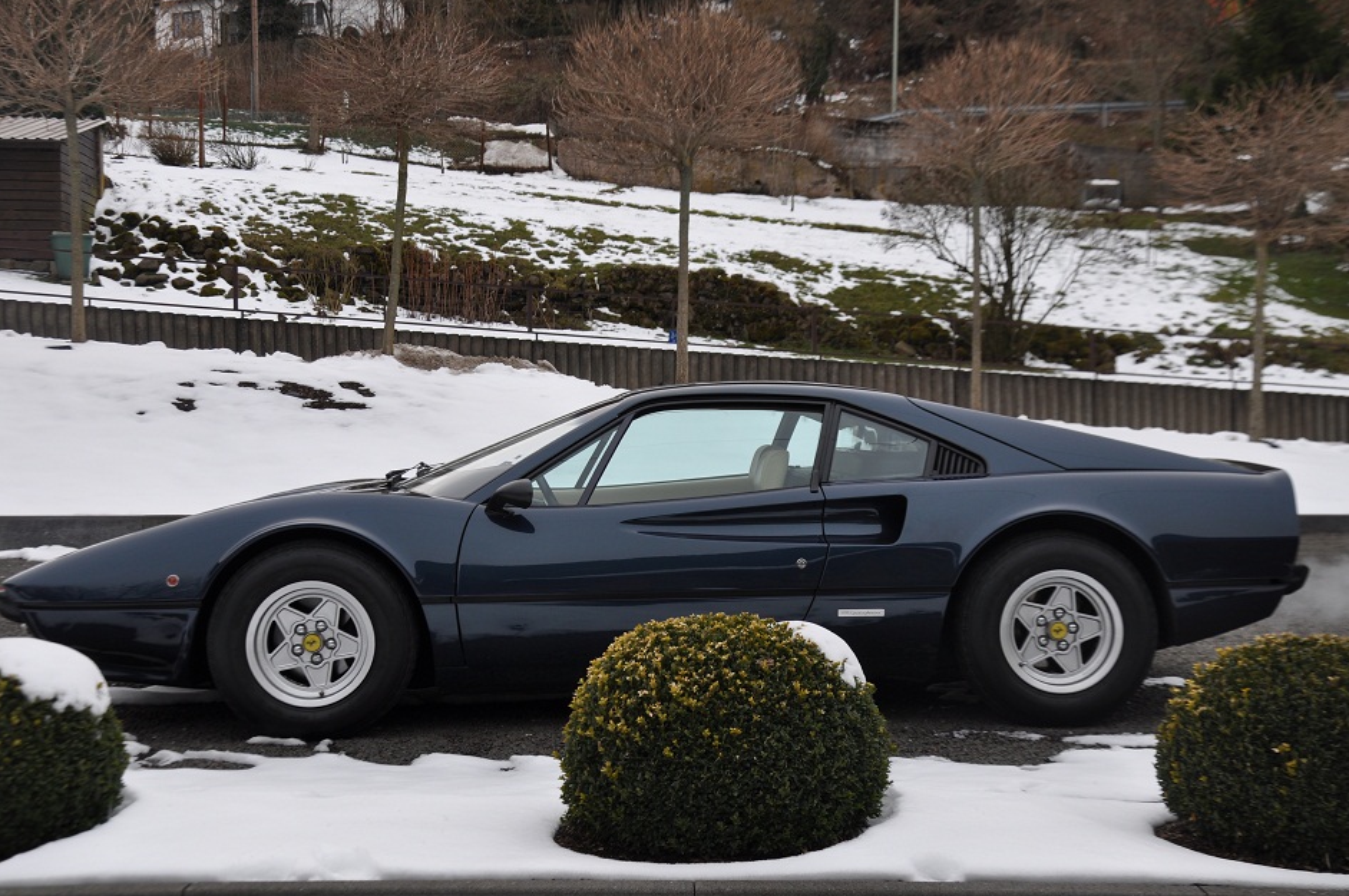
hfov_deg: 38.9
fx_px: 1909
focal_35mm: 51
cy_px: 439
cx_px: 647
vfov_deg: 26.4
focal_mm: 32
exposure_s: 1/160
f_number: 6.3
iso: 200
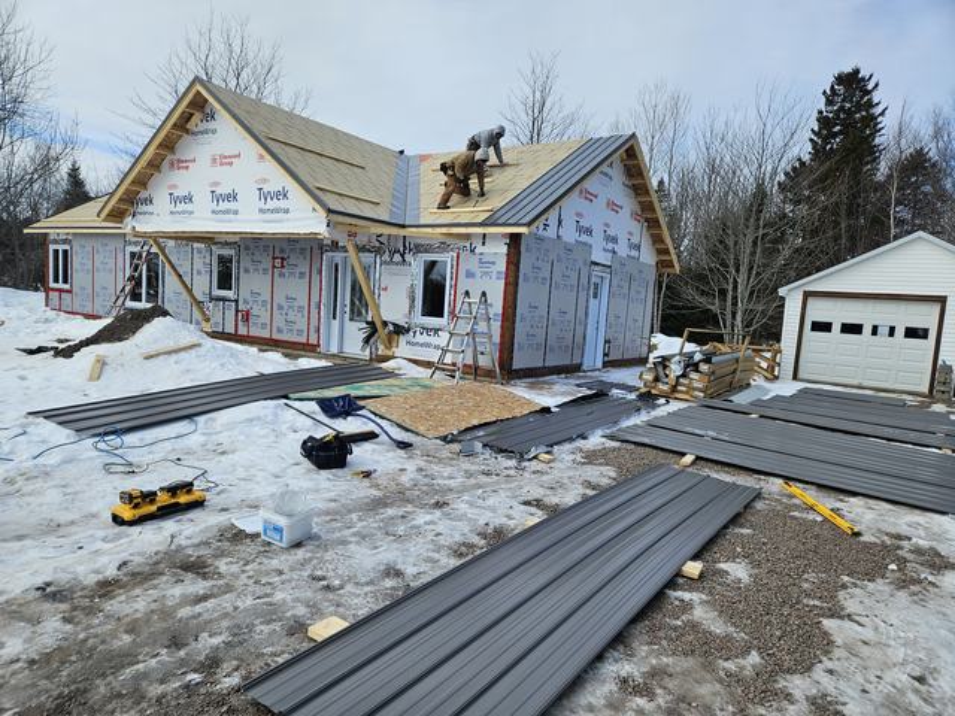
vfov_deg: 58.9
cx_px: 478
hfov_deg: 73.9
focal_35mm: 23
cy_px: 358
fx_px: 635
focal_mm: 5.4
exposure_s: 1/1962
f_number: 1.8
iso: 25
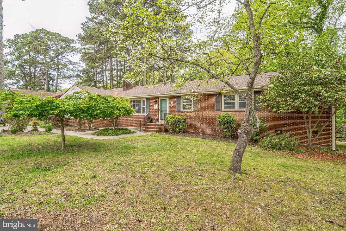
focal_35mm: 16
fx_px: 159
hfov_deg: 95.0
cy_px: 116
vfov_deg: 72.1
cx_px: 173
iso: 100
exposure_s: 1/25
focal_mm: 11
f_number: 9
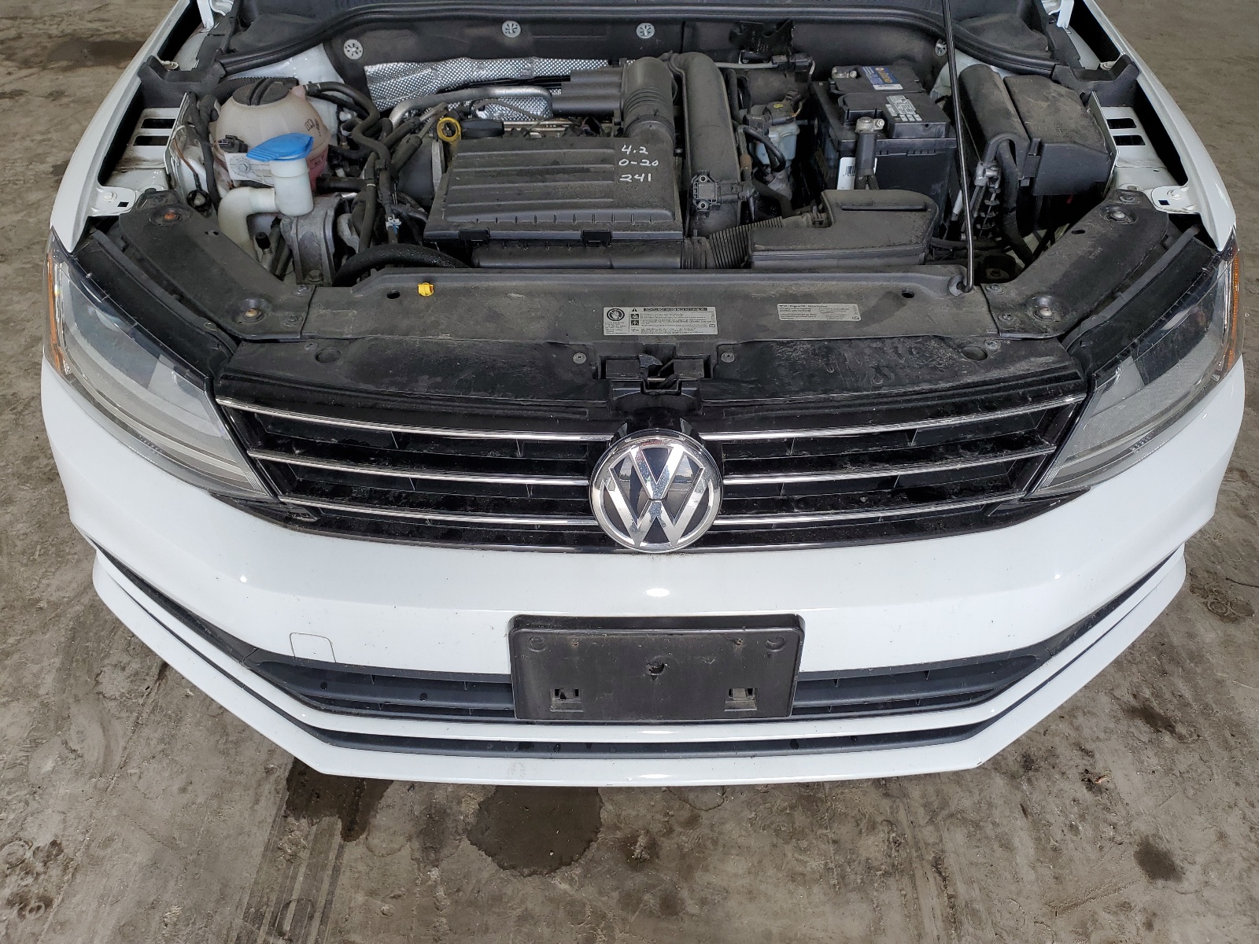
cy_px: 472
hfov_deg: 67.3
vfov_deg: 53.1
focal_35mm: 26
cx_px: 630
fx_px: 946
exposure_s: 1/152
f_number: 1.5
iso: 50
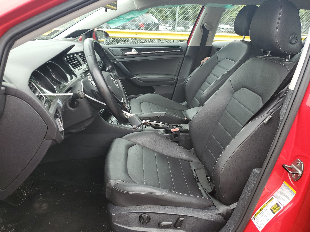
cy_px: 116
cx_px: 155
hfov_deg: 67.3
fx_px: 233
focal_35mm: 26
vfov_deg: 53.1
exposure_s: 1/120
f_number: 1.5
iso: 55
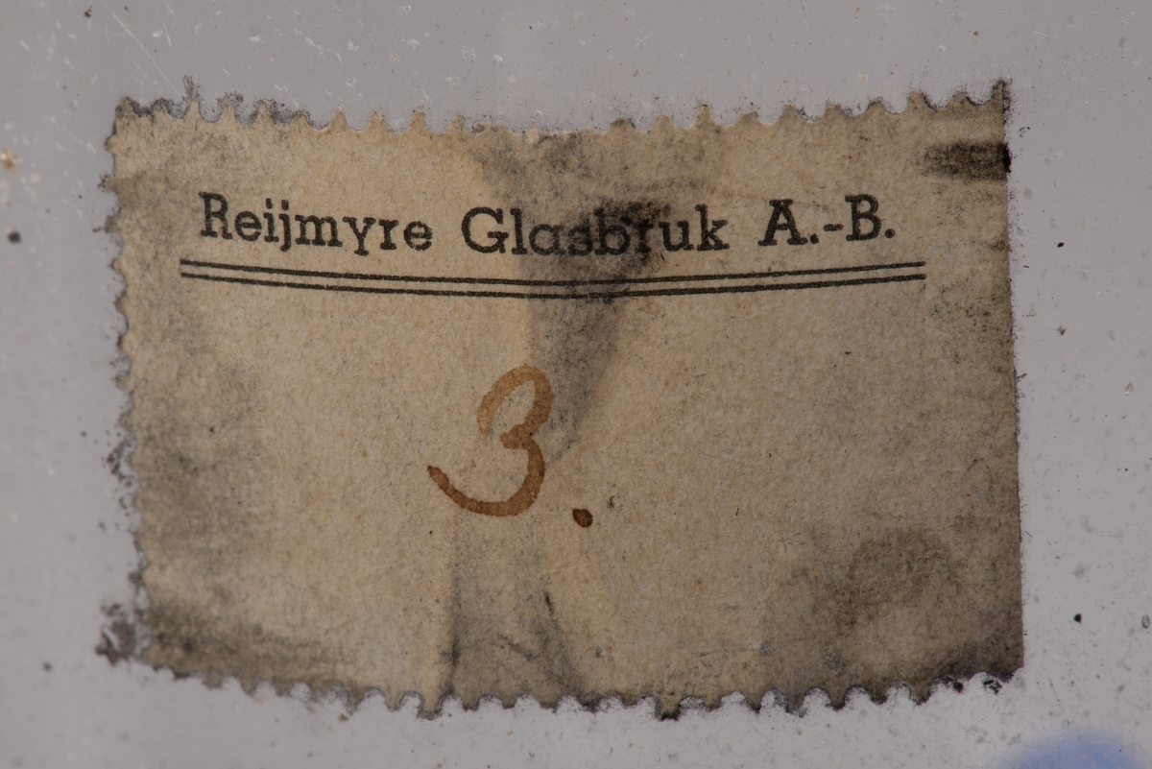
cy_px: 384
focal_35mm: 105
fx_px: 3361
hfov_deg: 19.4
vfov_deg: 13.1
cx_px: 576
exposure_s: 1/160
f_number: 32
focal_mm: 105
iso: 400
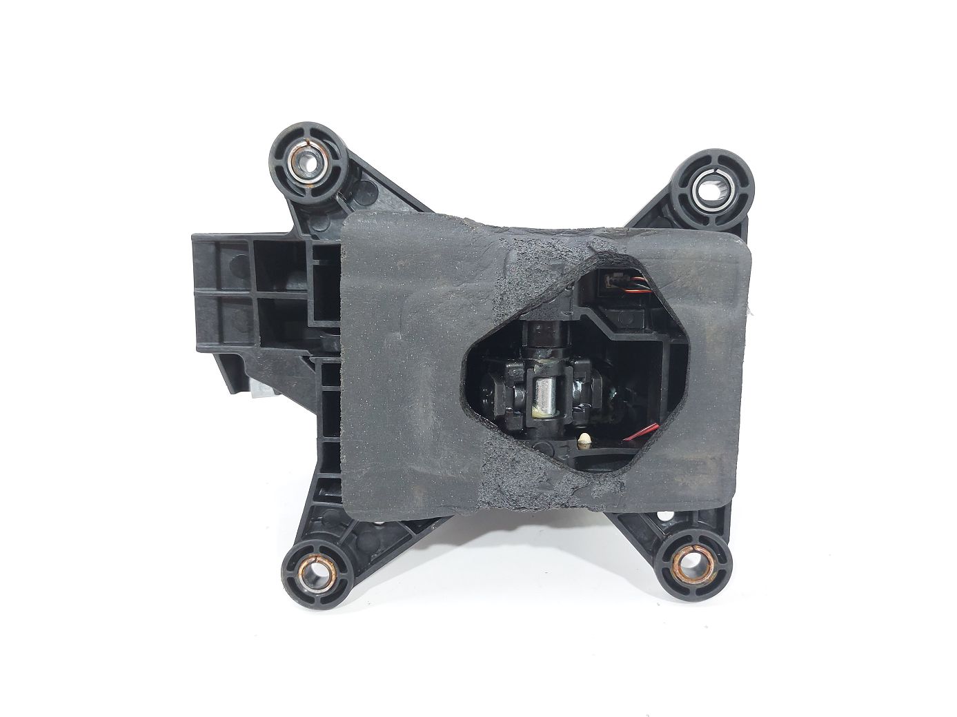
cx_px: 478
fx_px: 663
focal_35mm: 24
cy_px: 358
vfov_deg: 56.8
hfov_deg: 71.6
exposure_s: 1/50
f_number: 1.8
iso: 125
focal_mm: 5.23
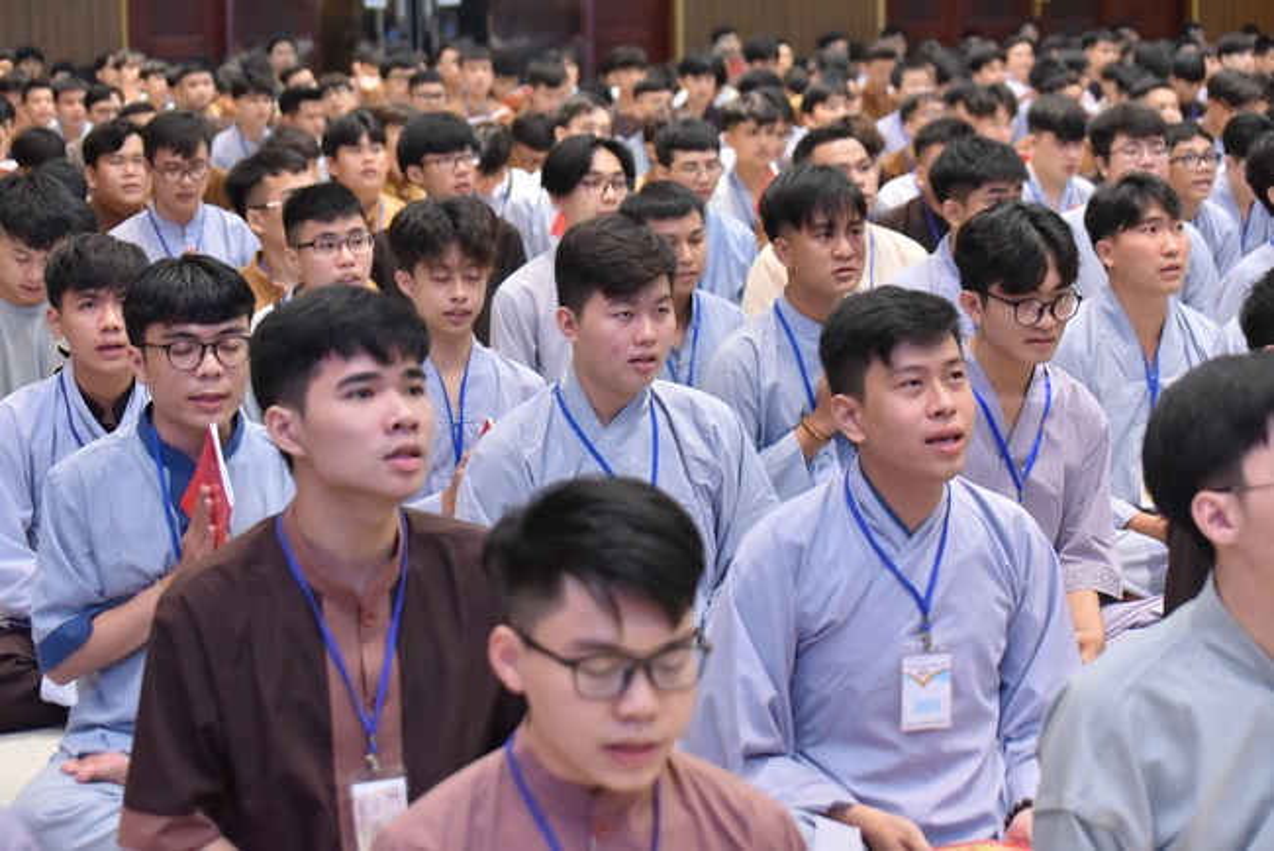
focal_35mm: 70
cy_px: 426
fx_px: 2478
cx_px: 637
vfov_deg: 19.5
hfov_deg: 28.8
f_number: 5
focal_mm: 70
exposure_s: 1/125
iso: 4000
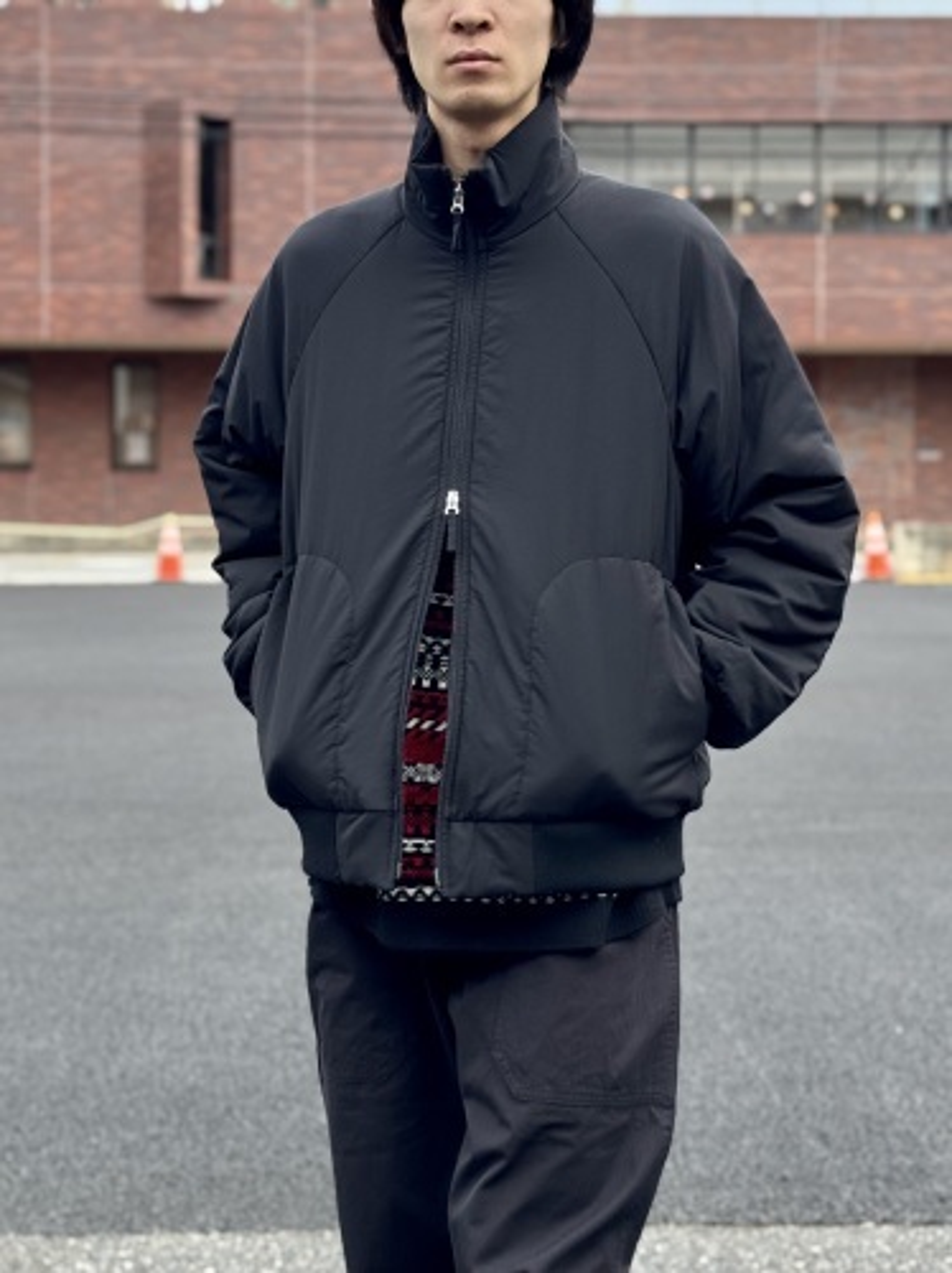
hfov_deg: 30.2
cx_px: 476
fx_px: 1763
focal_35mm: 48
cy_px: 636
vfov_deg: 39.7
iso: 64
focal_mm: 6.76
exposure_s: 1/1238
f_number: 1.78
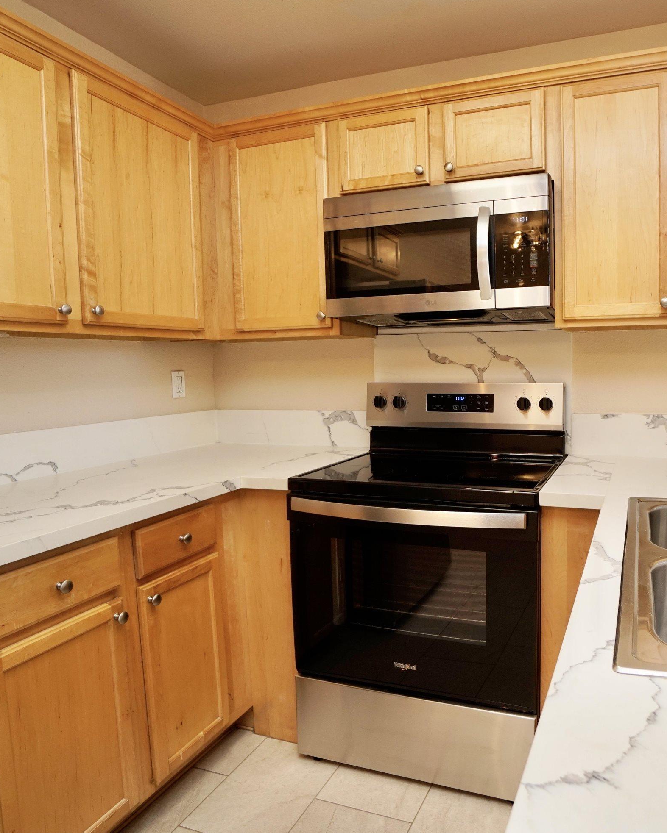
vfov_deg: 75.0
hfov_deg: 60.8
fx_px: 543
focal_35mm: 22
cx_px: 472
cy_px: 408
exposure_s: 1/160
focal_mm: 10
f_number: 4
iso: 400
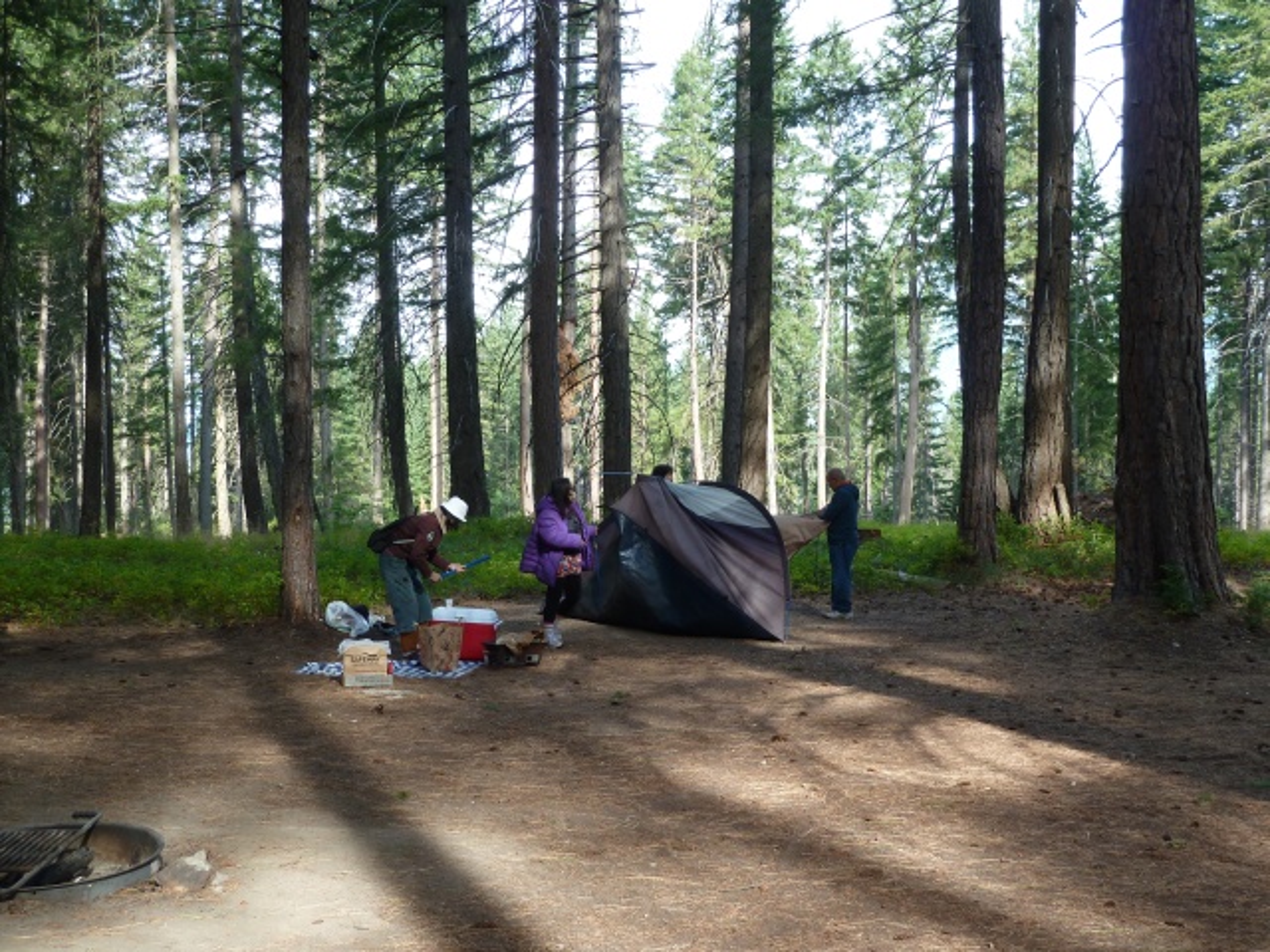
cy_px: 476
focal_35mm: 42
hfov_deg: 44.8
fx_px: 1541
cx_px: 635
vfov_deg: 34.3
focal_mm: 6.9
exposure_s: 1/60
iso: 80
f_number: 3.7
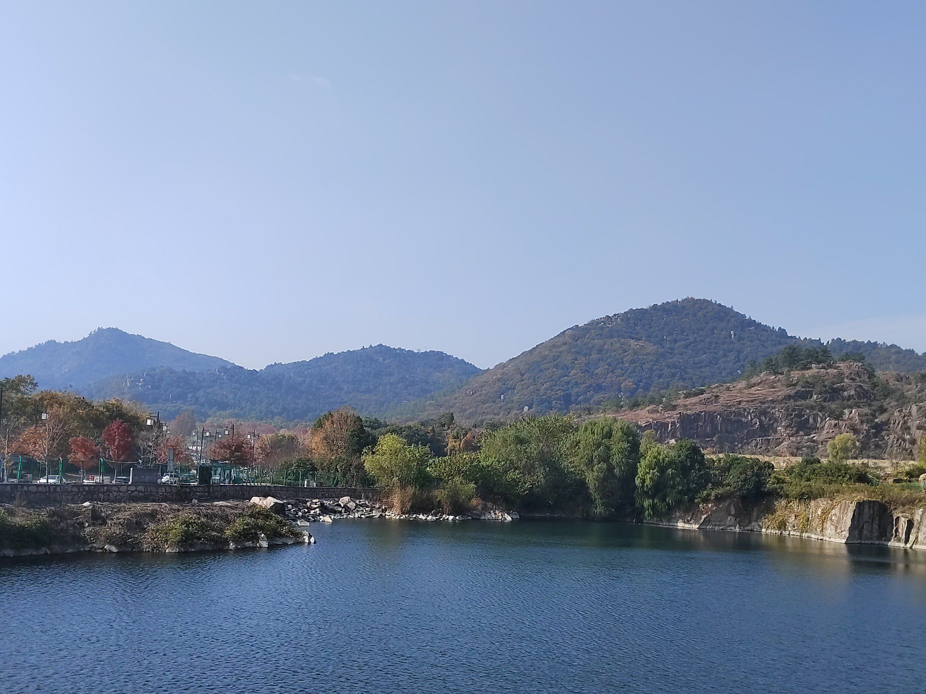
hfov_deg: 60.0
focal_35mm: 30
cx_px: 474
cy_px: 425
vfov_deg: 46.5
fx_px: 802
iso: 100
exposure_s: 1/625
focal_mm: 5.52
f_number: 1.9
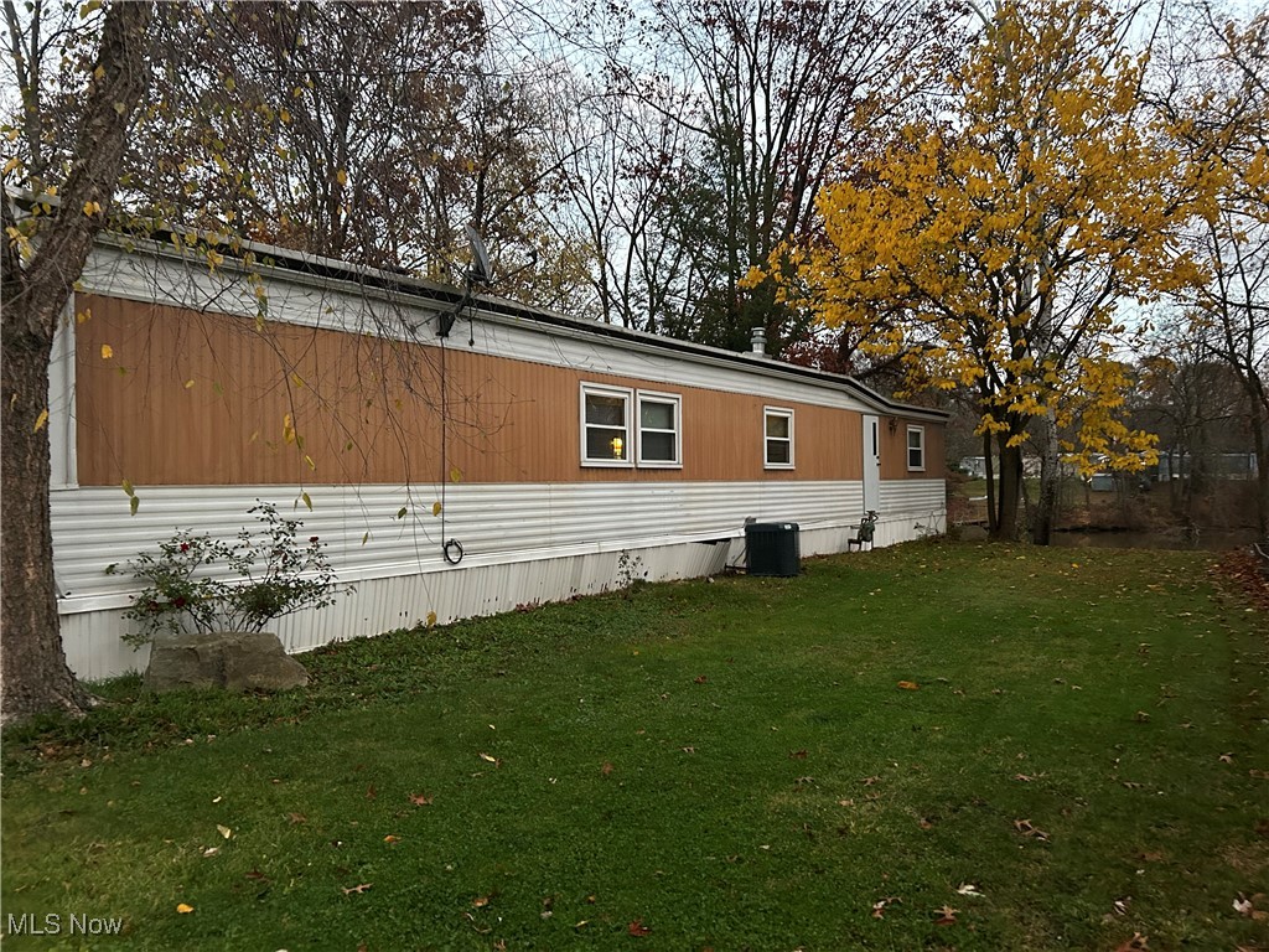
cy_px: 476
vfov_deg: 53.1
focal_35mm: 26
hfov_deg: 67.3
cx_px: 634
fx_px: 953
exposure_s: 1/40
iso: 500
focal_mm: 5.7
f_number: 1.5
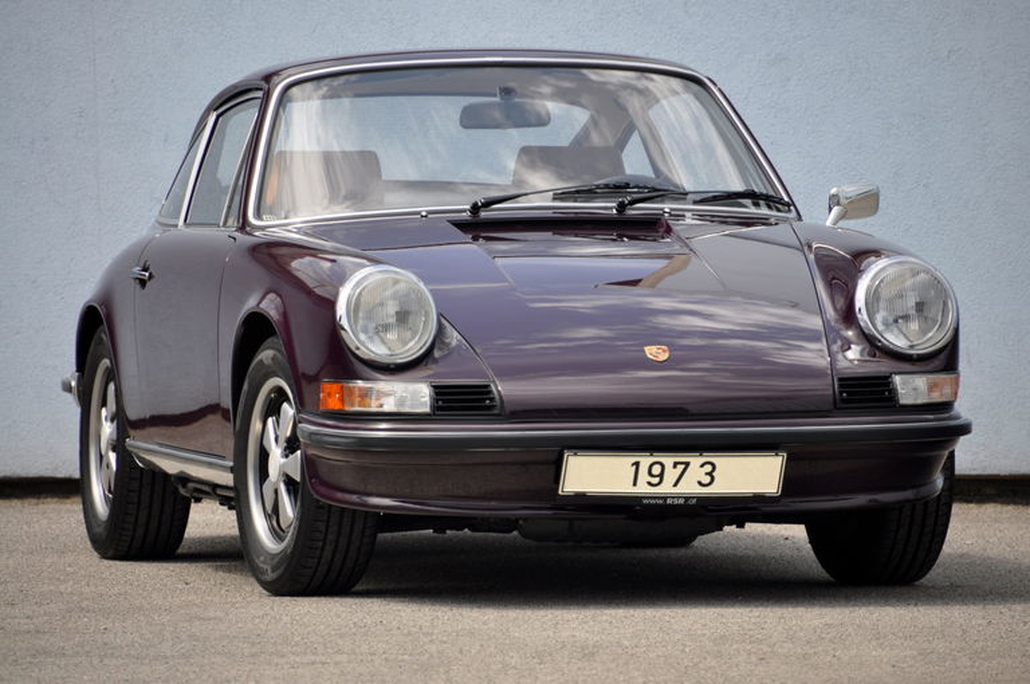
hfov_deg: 5.3
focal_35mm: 390
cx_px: 515
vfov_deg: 3.5
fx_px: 11144
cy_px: 342
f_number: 6.3
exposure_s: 1/200
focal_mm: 260
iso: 220
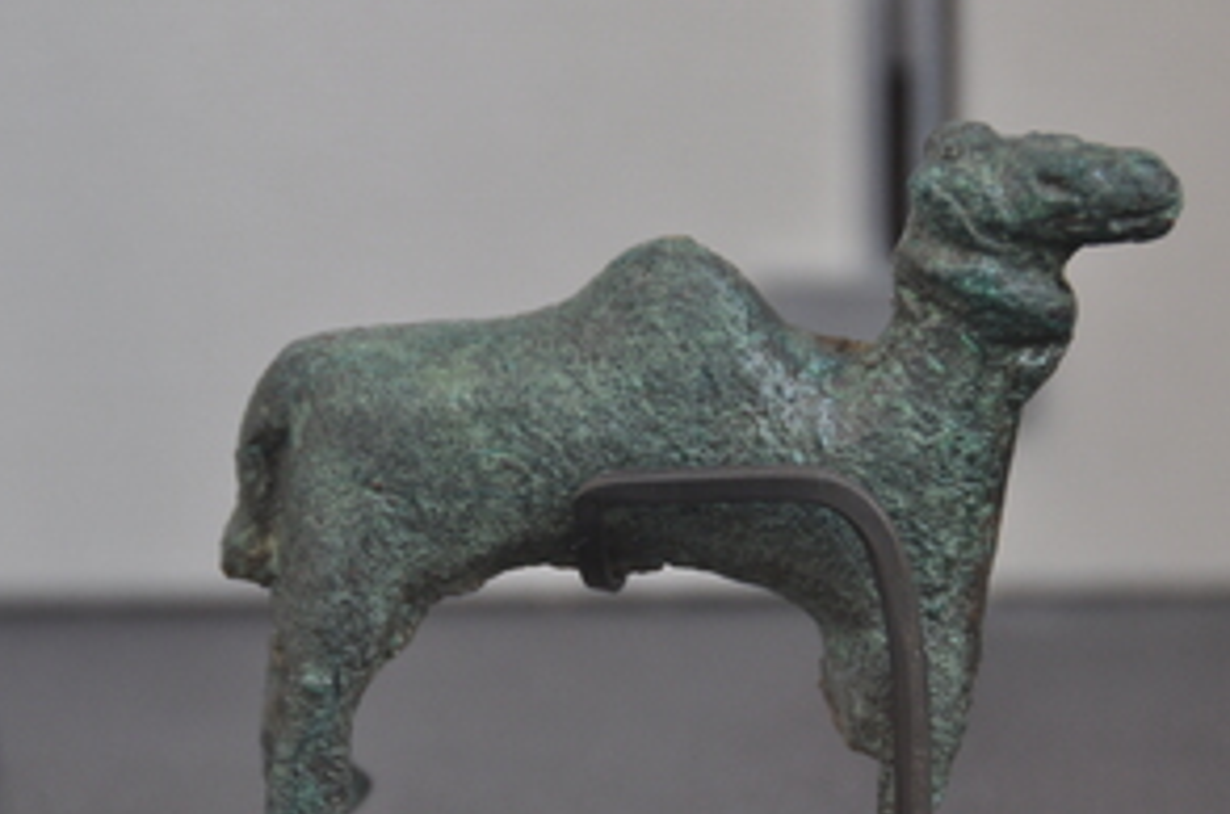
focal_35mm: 293
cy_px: 508
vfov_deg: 4.7
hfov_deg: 7.0
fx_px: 9989
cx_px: 659
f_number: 5.6
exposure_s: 1/40
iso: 640
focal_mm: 130
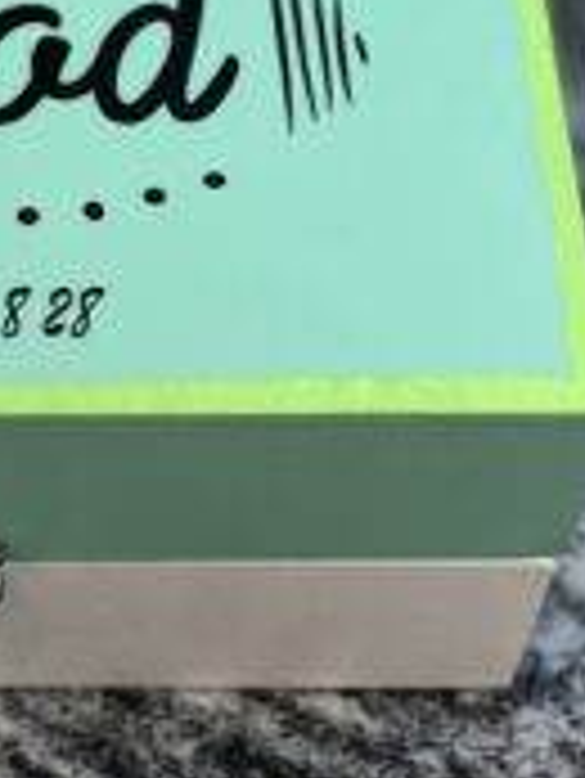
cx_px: -68
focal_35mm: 120
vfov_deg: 16.1
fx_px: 2701
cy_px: 9
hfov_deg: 12.2
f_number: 2
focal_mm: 6
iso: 200
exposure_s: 1/40
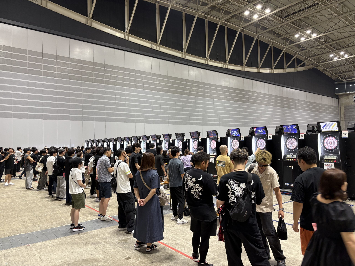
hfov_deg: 67.3
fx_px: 267
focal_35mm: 26
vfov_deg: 53.1
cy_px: 133
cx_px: 178
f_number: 1.6
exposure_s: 1/60
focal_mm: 5.96
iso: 160
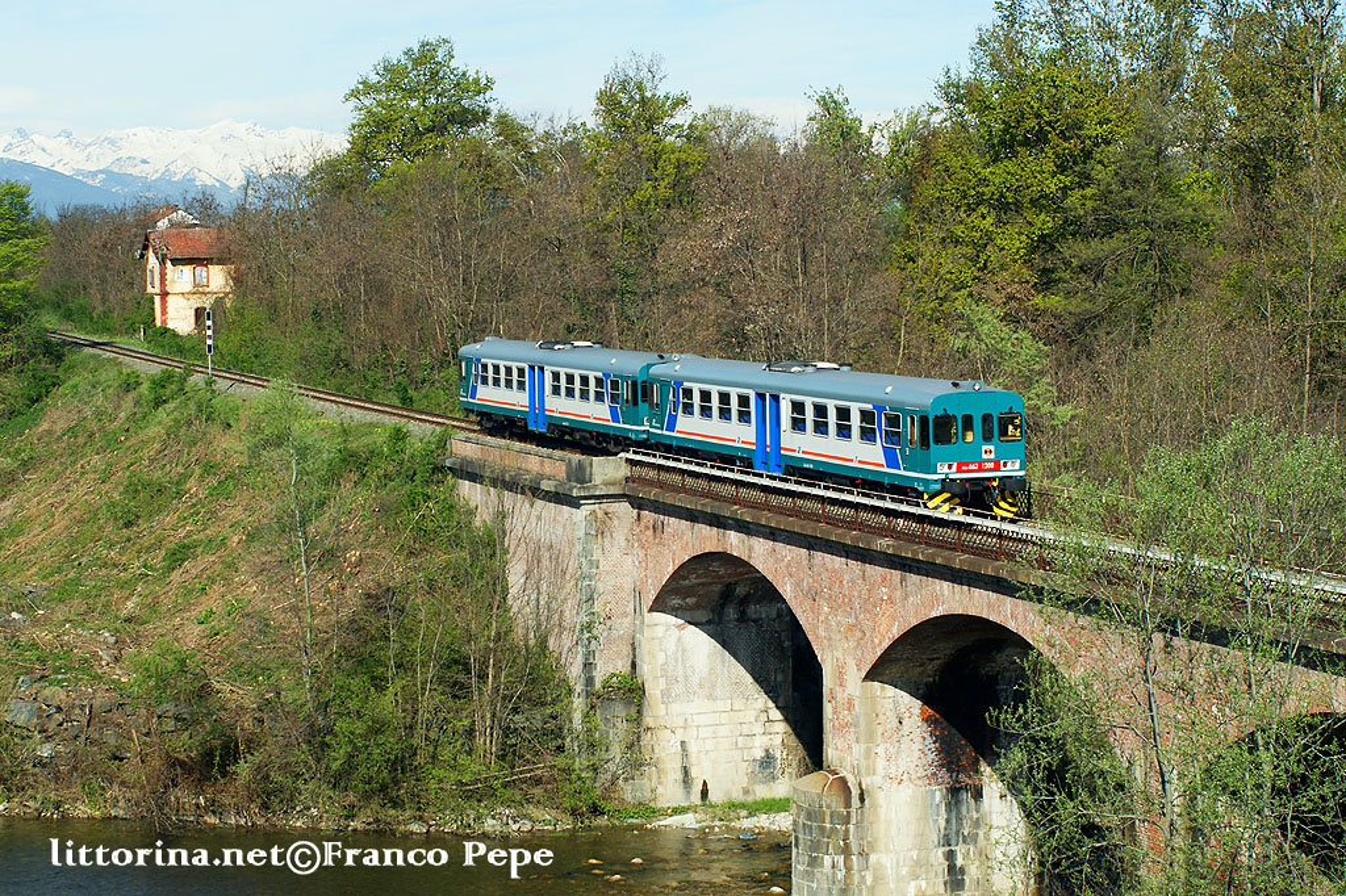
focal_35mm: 75
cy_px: 448
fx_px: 2803
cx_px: 673
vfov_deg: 18.2
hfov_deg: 27.0
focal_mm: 50
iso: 200
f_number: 8
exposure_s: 1/500
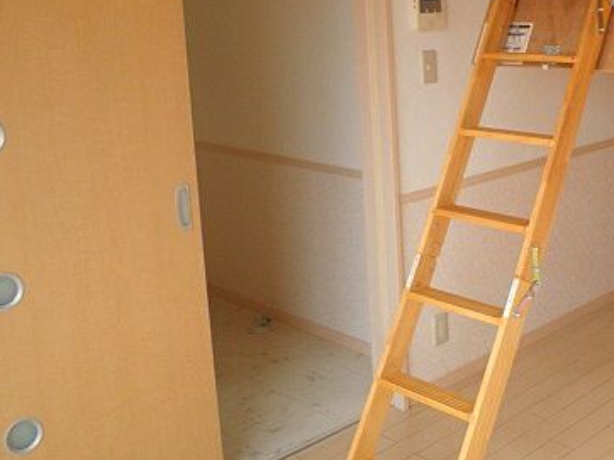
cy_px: 110
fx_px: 815
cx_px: 509
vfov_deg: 30.9
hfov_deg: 39.3
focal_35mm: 46
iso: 64
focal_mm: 4.7
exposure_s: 1/60
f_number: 2.8
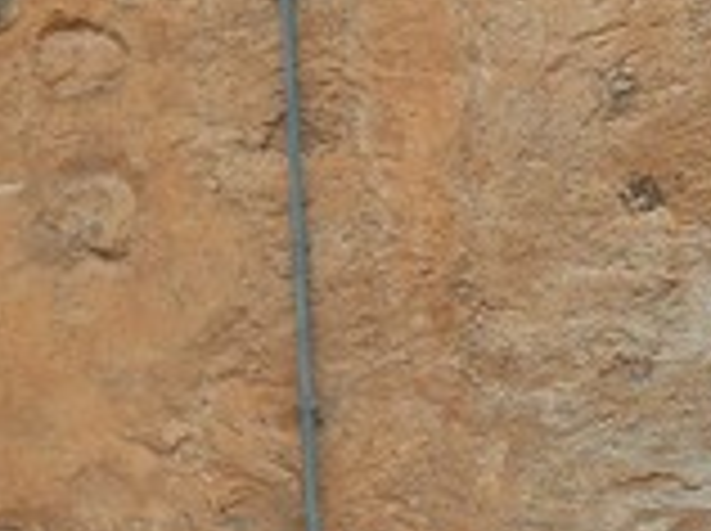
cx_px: -778
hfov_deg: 10.7
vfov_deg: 8.9
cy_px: 54
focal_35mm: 166
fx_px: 3404
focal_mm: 7.4
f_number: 4
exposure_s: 1/125
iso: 100
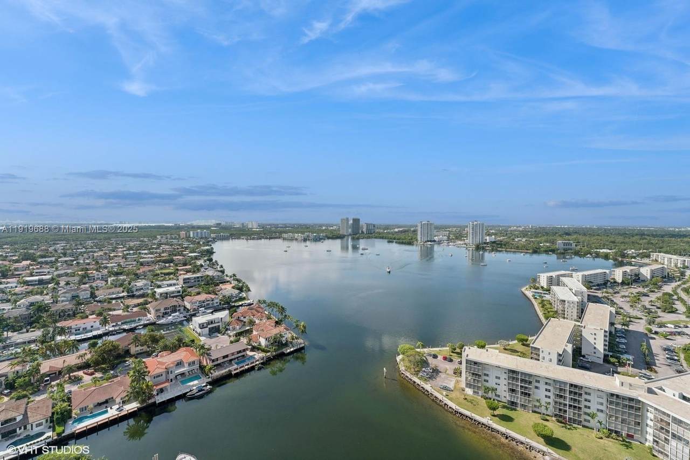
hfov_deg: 104.2
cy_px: 230
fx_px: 268
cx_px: 345
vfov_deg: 81.2
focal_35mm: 14
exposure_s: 1/800
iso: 250
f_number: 9
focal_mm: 14
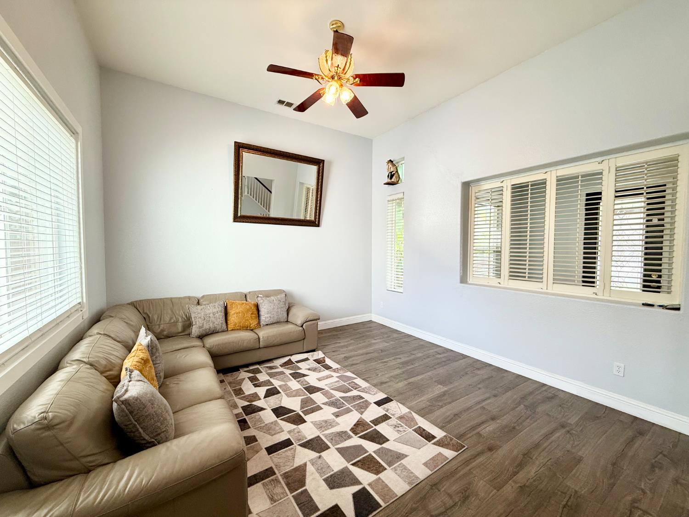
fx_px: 279
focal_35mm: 14
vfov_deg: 85.7
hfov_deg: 102.1
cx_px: 344
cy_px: 258
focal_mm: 2.22
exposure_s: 1/120
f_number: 2.2
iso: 100
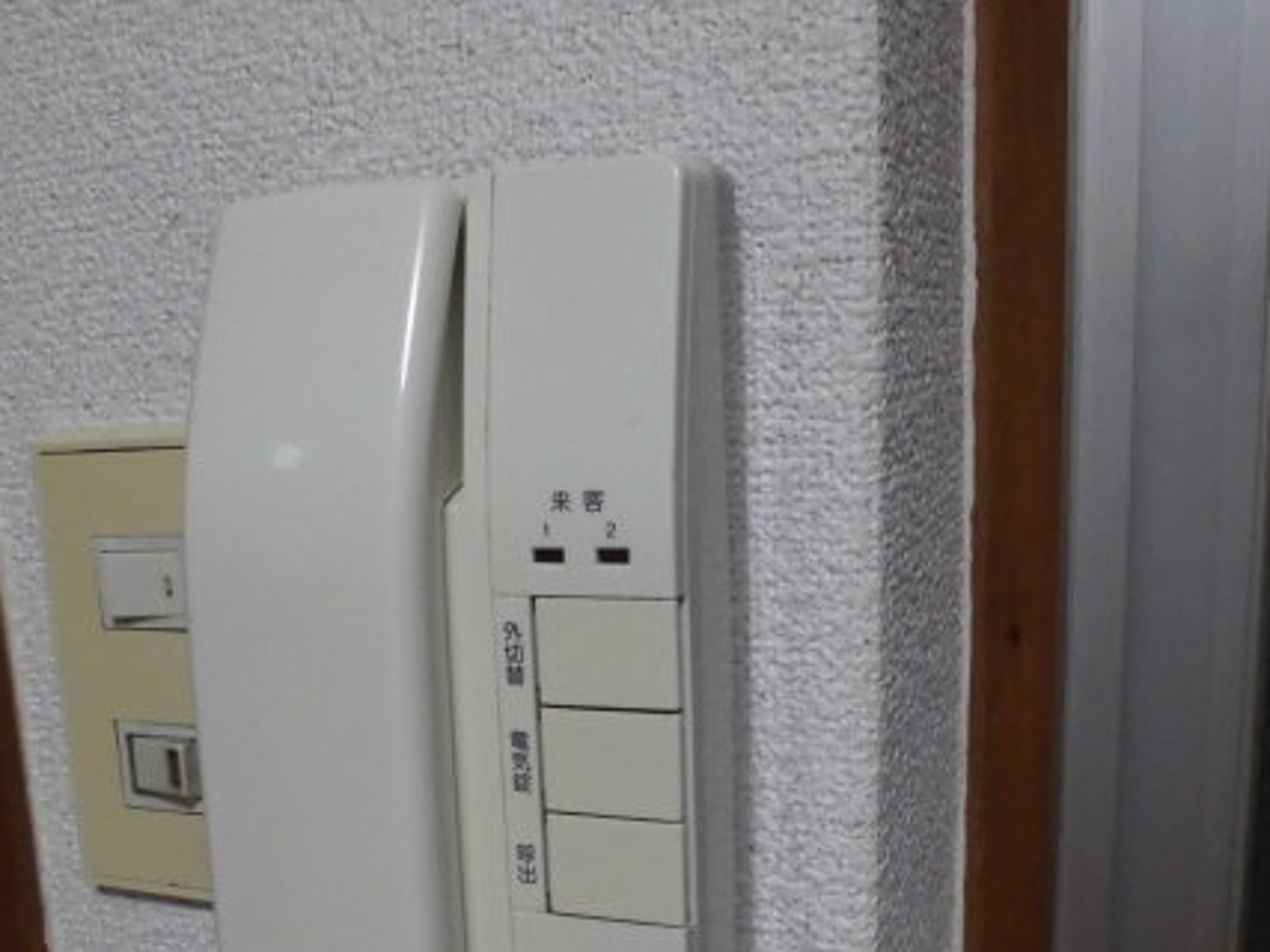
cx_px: 488
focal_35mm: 39
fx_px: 1430
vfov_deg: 36.0
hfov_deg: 47.5
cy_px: 705
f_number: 3.5
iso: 400
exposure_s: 1/60
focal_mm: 4.6
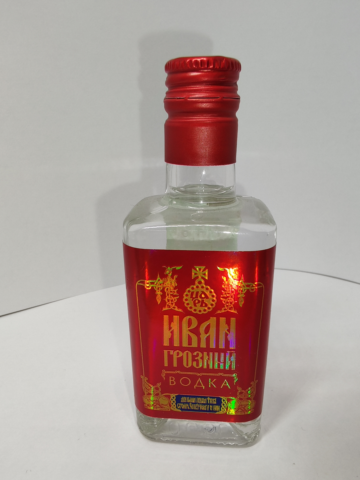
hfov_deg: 51.4
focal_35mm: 27
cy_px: 240
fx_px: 374
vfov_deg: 65.3
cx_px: 180
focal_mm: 1.96
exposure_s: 1/100
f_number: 2.2
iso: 64
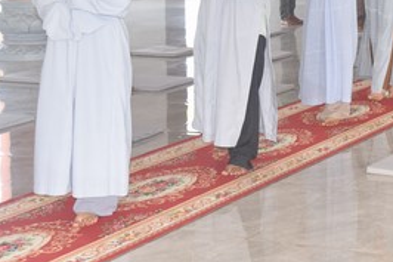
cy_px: -19
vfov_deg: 14.4
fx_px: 1015
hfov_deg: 20.7
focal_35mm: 93
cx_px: 451
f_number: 5
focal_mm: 38
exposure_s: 1/100
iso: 800
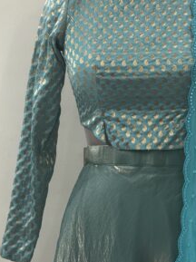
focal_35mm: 194
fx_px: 1468
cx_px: 146
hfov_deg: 7.6
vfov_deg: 10.2
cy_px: 96
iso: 250
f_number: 2.8
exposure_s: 1/50
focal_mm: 15.66
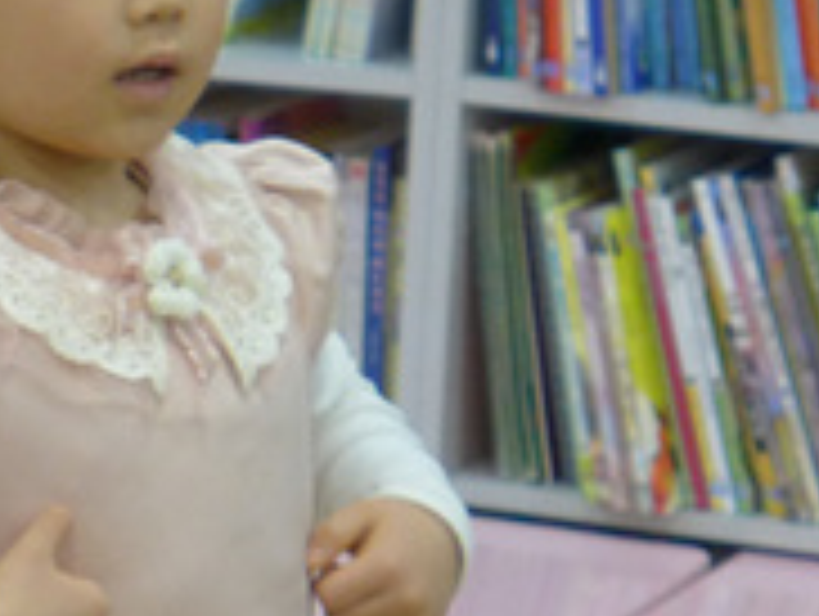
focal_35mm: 316
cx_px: -418
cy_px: 369
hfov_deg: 6.2
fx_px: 7486
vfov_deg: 4.7
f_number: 2.3
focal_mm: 17.7
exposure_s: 1/125
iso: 400
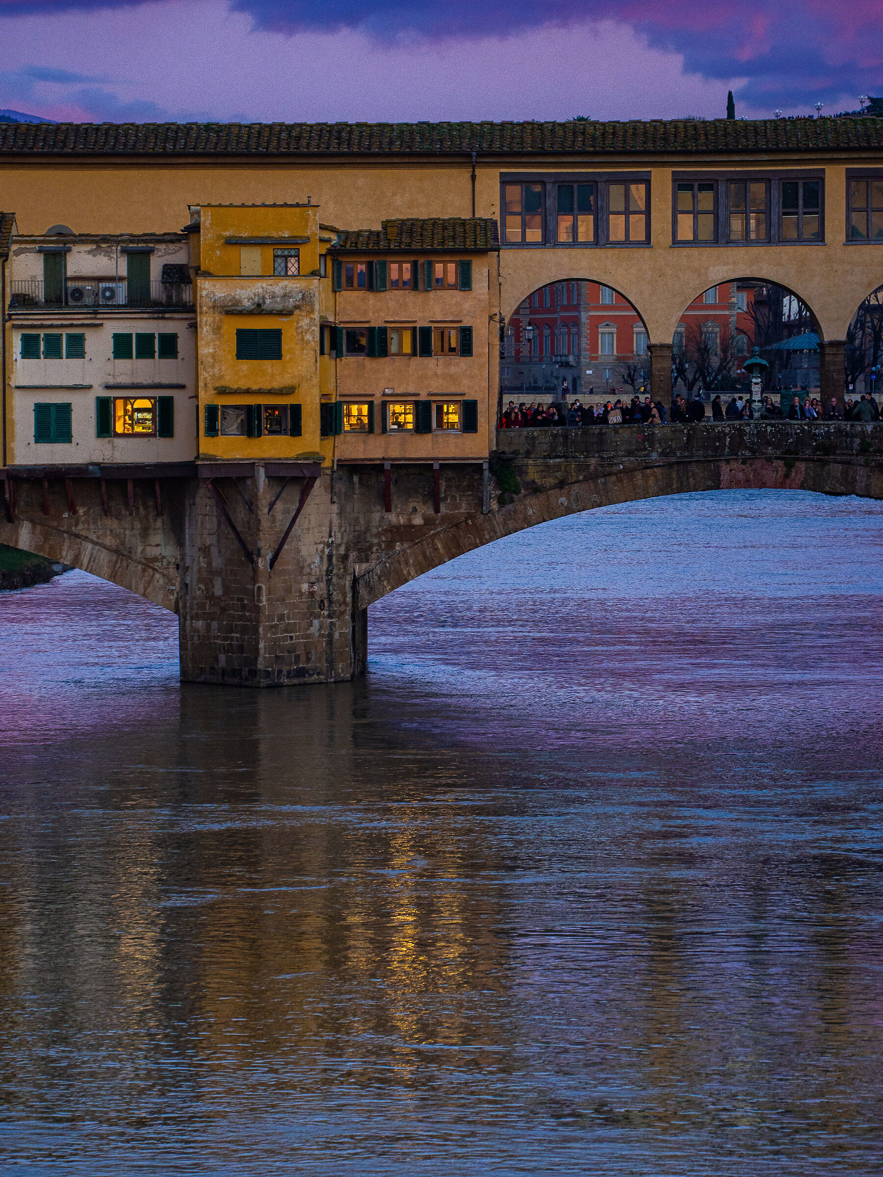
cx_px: 442
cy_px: 588
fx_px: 6394
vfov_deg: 10.5
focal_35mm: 188
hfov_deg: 7.9
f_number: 5.1
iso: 640
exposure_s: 1/200
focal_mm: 94
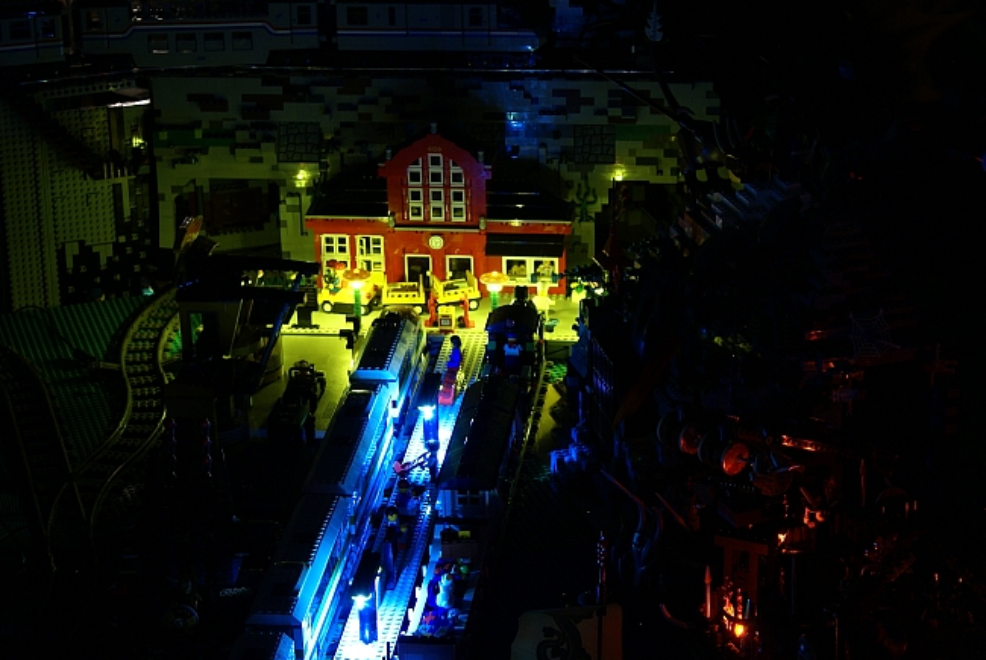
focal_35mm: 81
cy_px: 359
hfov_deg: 25.1
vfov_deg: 16.9
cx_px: 581
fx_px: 2215
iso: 100
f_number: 8
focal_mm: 35
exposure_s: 8
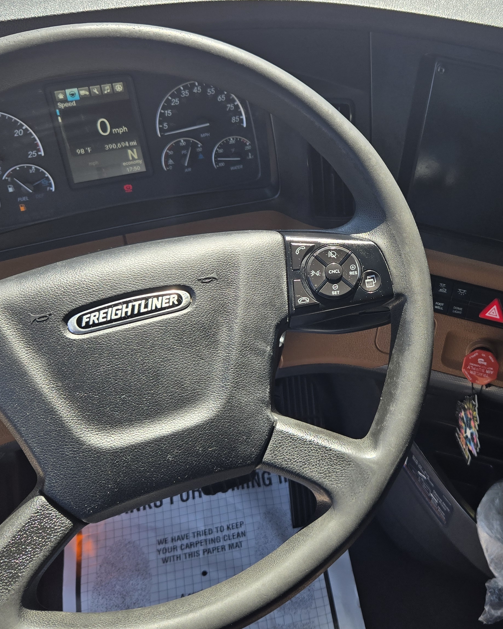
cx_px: 385
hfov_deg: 37.2
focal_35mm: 39
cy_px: 258
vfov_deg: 46.6
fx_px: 726
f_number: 1.8
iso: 25
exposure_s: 1/476
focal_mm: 5.4
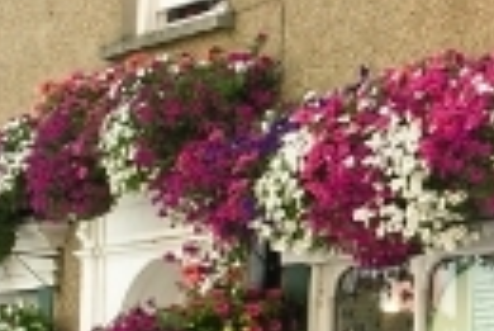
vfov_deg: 7.5
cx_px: 509
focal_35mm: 182
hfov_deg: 11.2
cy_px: 283
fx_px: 2500
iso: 100
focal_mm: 7.8
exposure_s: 1/125
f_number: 5.6
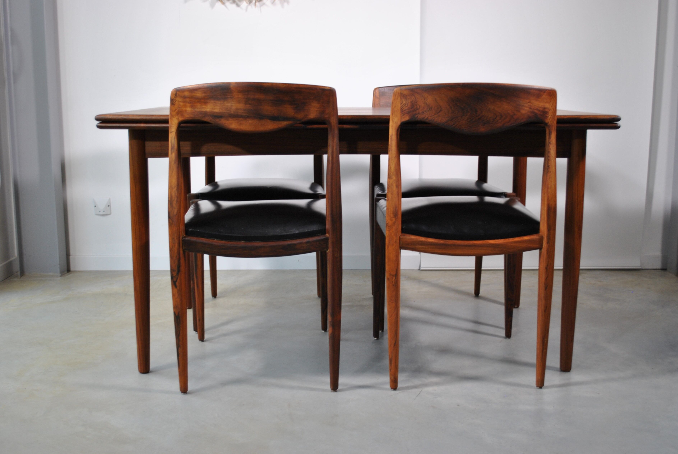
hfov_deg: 46.3
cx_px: 339
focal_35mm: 42
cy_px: 227
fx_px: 792
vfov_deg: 32.0
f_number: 4.5
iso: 200
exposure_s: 1/20
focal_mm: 28
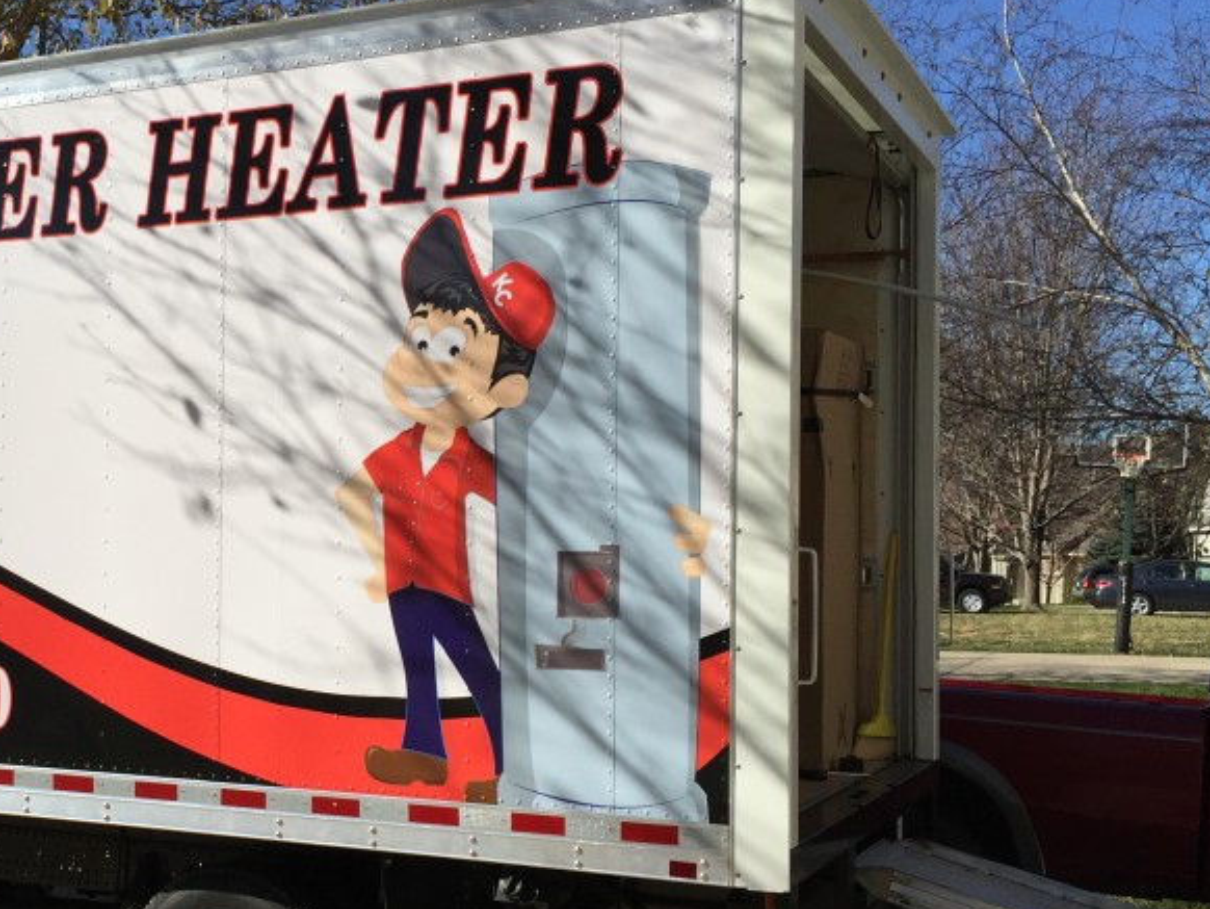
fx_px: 1783
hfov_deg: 35.9
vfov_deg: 28.5
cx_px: 202
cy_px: 537
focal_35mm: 51
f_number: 2.2
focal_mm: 4.15
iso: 32
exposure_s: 1/3300
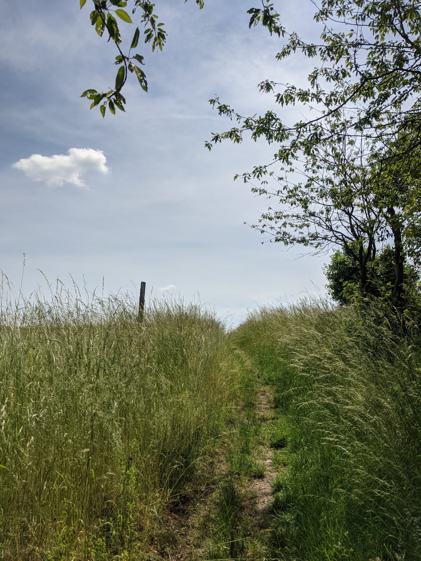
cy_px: 280
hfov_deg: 51.4
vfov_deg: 65.3
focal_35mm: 27
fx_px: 438
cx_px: 210
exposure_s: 1/7812
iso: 78
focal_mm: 4.38
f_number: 1.73
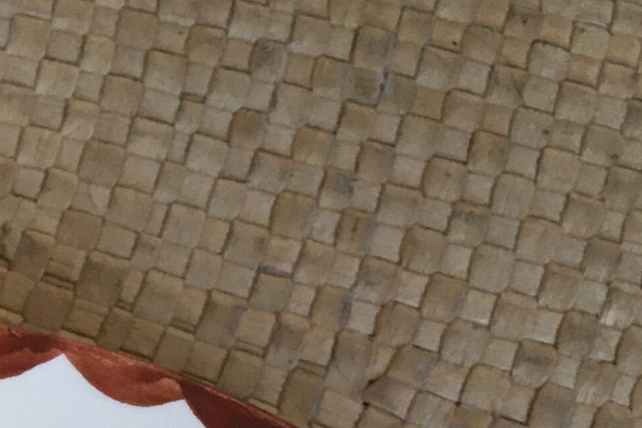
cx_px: -120
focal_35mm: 126
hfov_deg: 15.7
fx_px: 2246
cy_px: 1079
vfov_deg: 9.5
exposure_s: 1/33
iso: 100
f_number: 2.2
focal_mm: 4.15
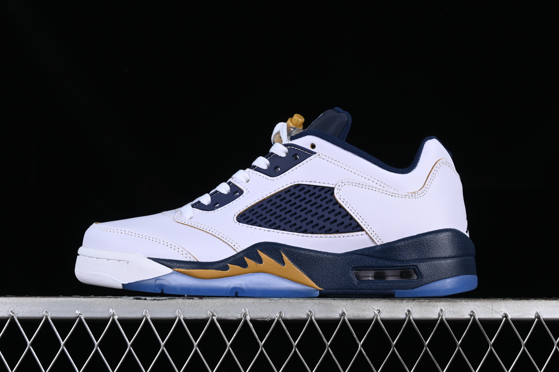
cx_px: 280
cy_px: 186
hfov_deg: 27.0
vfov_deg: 18.2
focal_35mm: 75
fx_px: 1164
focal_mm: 50
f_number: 8
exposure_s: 1/80
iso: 160
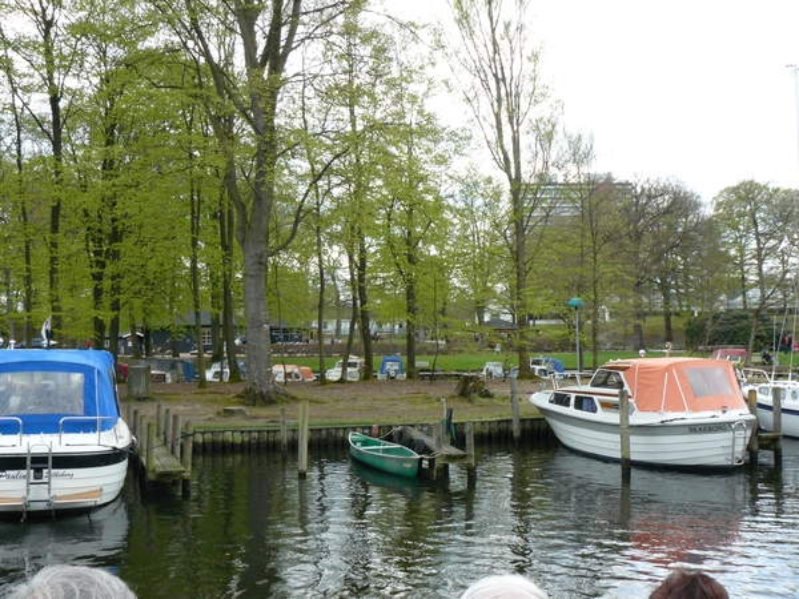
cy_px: 300
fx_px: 831
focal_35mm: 36
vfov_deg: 39.7
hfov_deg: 51.4
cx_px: 400
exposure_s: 1/200
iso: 200
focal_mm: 6
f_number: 5
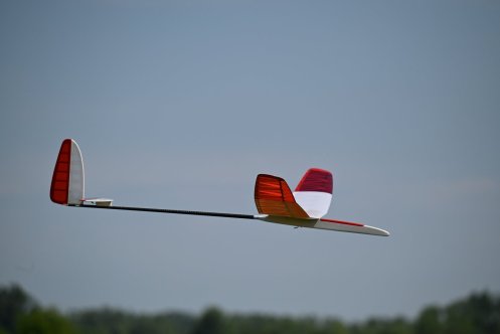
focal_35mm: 300
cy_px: 167
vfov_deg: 4.6
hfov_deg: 6.9
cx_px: 250
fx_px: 4169
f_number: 7.1
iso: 320
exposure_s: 1/3200
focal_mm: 300
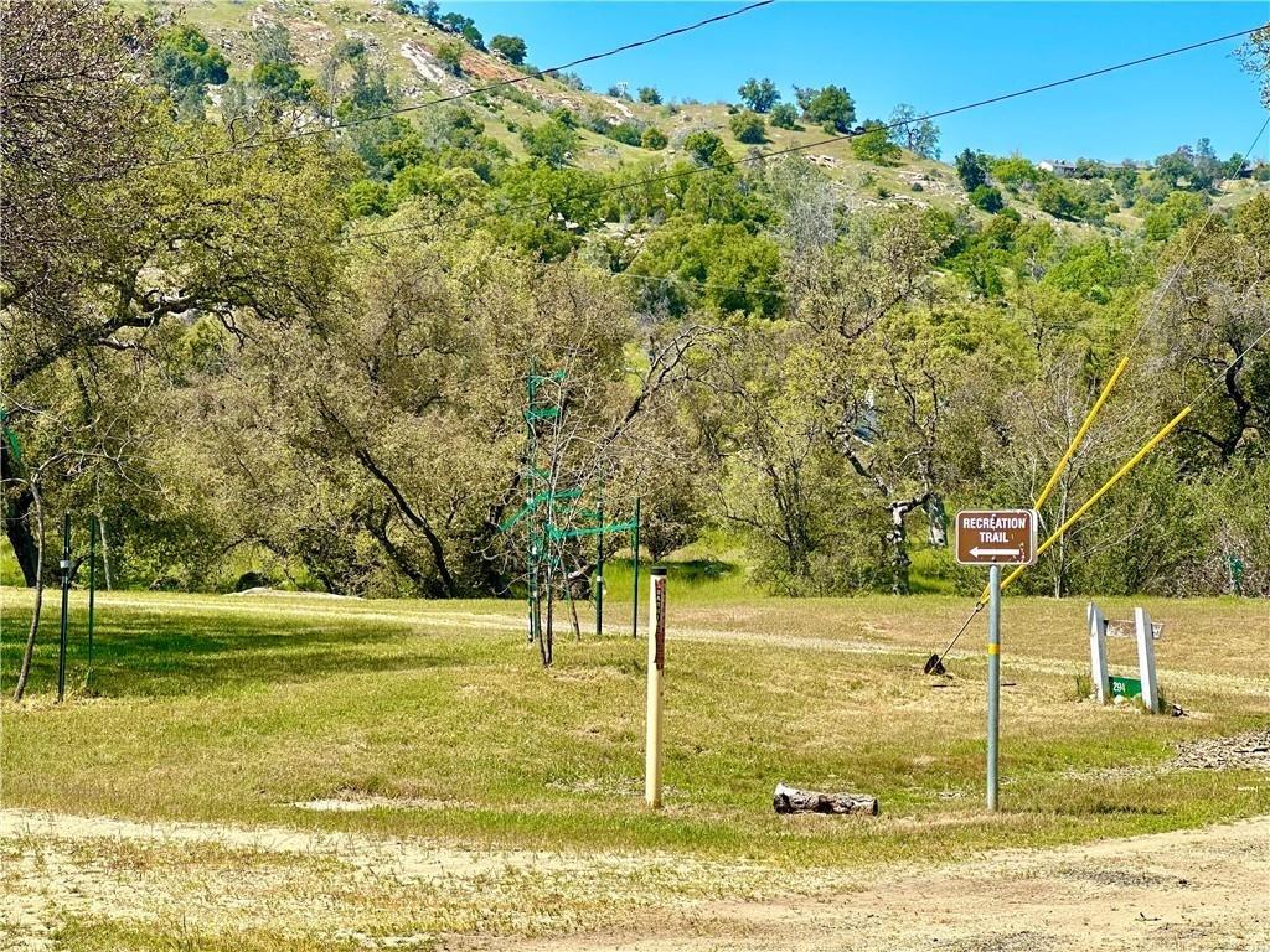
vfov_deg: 19.1
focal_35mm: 77
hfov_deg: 25.3
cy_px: 476
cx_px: 635
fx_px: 2825
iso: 32
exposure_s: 1/457
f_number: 2.8
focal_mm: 9
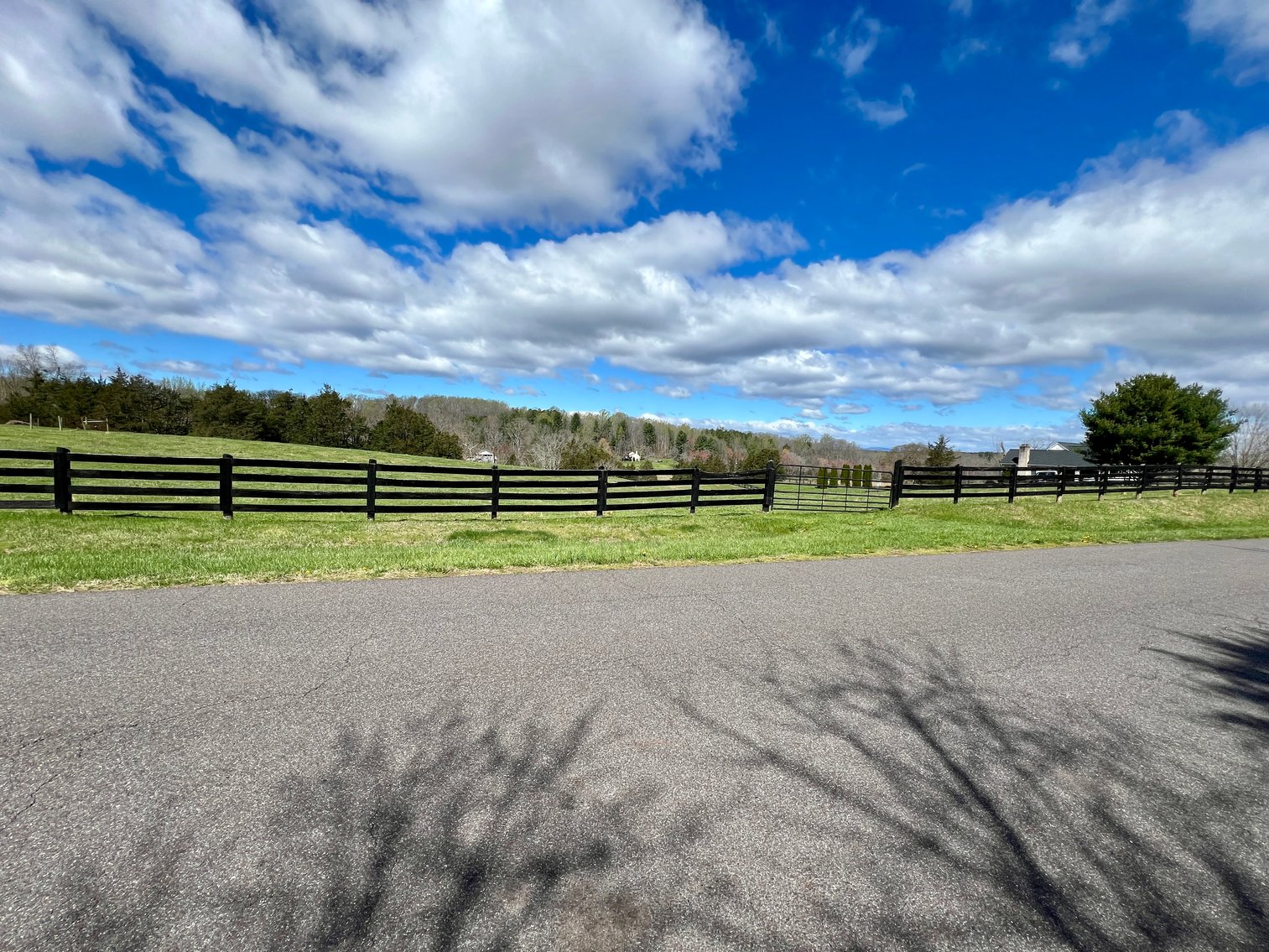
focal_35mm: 13
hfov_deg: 106.2
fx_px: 477
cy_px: 476
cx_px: 634
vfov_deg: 89.9
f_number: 1.8
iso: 32
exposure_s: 1/2179
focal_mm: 1.57
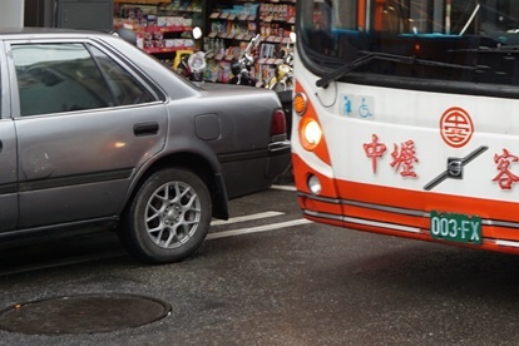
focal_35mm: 89
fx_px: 1283
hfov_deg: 21.8
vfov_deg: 15.1
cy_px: -2
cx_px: 549
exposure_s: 1/60
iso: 160
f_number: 4.5
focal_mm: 24
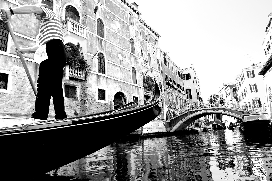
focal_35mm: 24
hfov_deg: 73.7
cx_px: 136
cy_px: 90
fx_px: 181
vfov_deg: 53.1
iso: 400
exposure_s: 1/350
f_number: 6.4
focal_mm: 16
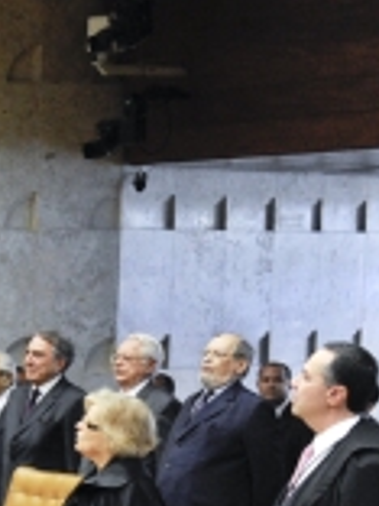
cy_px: 459
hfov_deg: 8.0
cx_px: -842
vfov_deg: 12.8
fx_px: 2234
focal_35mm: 153
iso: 2500
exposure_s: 1/125
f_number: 5
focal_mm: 31
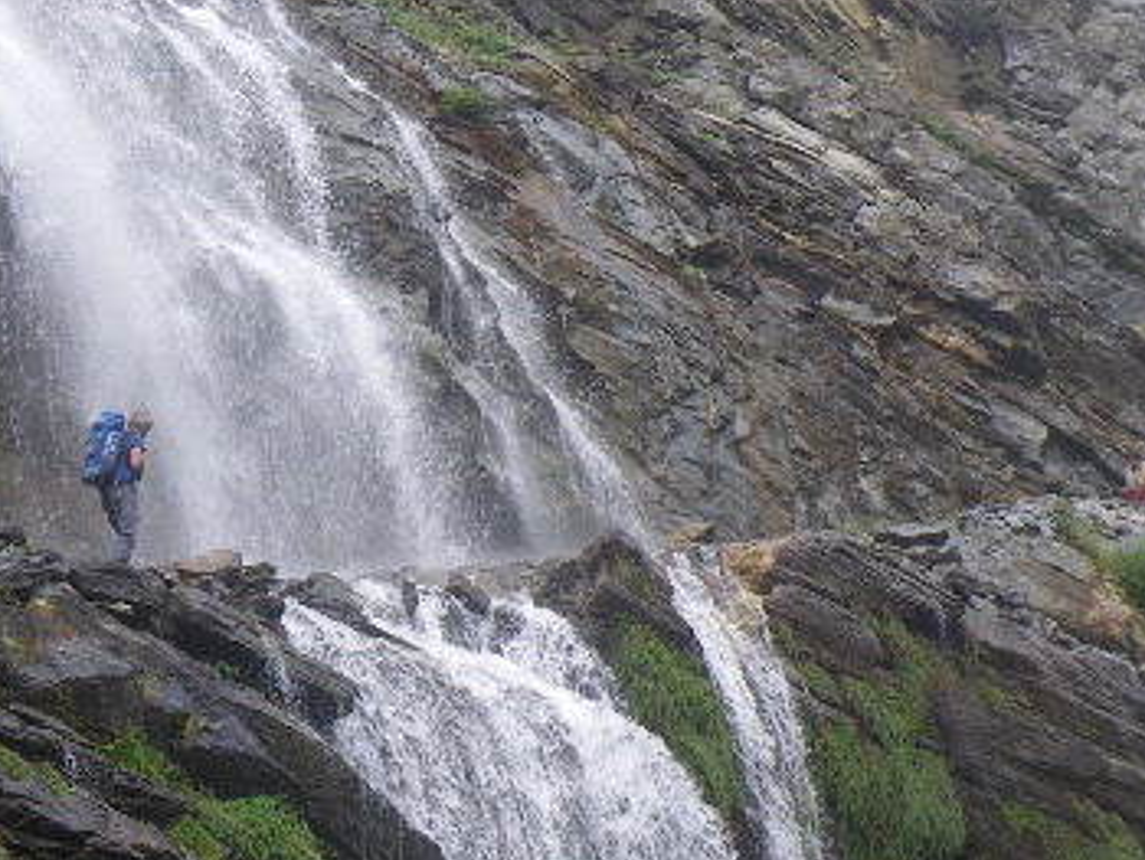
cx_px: 337
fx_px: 2118
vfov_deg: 23.0
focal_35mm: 64
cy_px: 415
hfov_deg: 29.9
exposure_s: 1/160
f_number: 3.5
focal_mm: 5
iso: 50
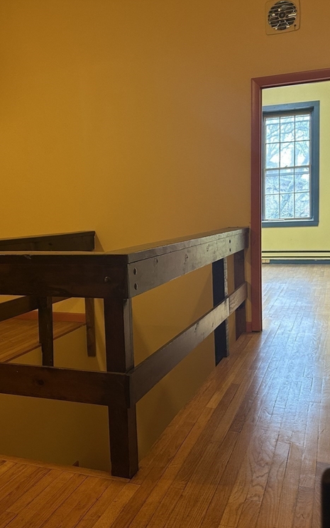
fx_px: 504
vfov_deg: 55.3
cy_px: 270
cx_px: 124
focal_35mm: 35
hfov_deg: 36.1
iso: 200
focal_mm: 6.86
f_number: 1.78
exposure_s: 1/120
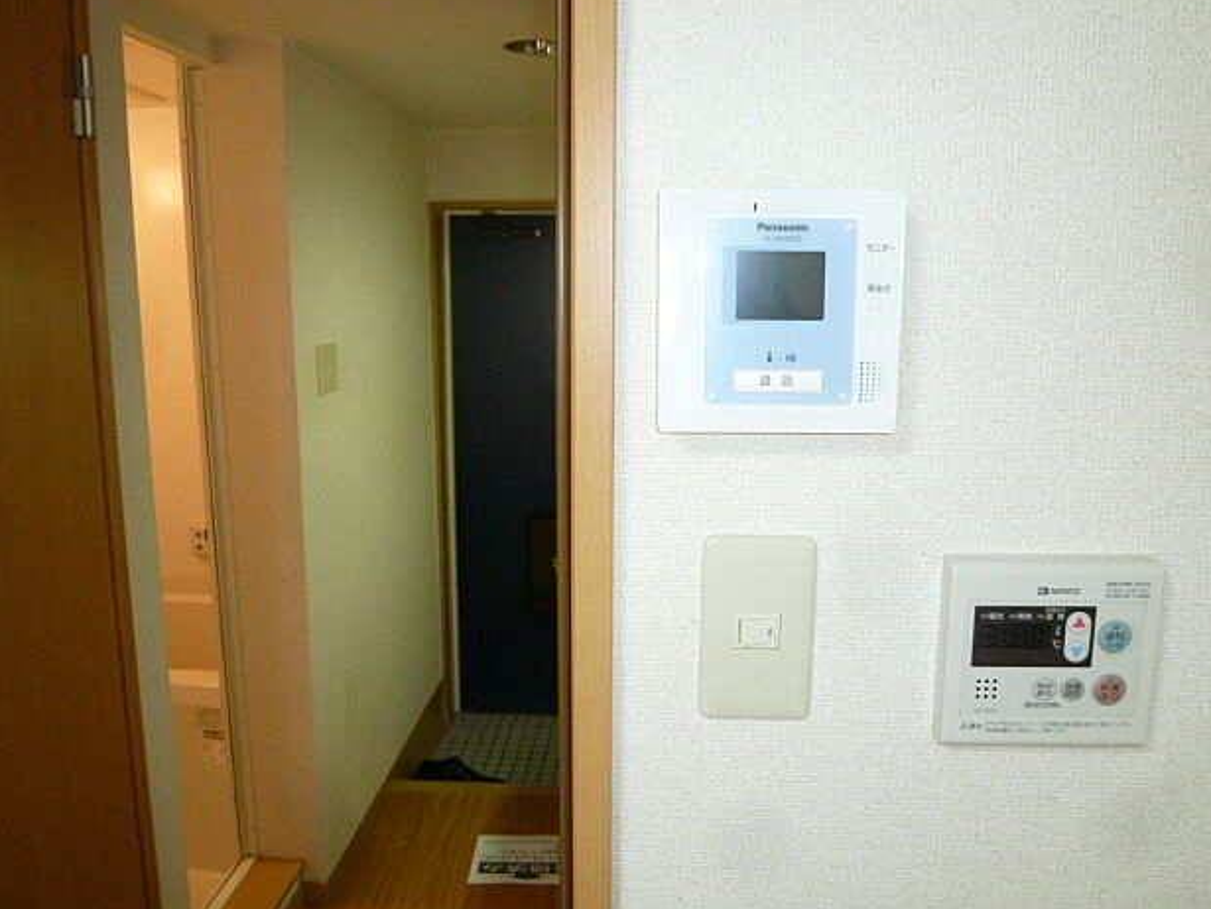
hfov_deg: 67.3
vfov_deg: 53.1
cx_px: 612
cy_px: 441
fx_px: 910
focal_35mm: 26
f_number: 2.8
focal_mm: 4.5
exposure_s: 1/30
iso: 200
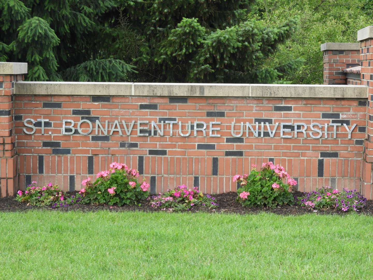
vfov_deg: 15.6
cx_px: 186
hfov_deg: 20.7
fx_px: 1024
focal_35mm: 95
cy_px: 140
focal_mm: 17
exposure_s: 1/80
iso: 100
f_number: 4.8
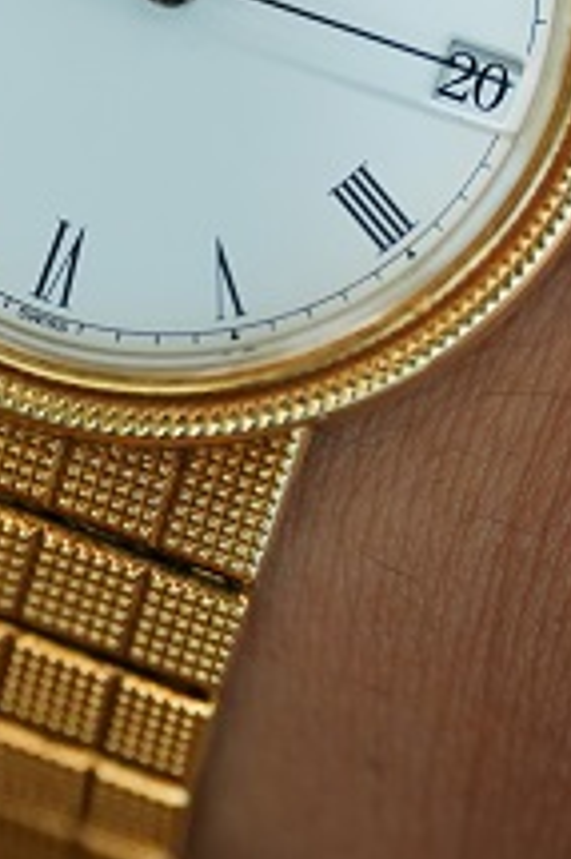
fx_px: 8173
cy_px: -42
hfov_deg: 4.0
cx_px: 172
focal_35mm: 343
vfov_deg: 6.0
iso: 1000
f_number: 2.8
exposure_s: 1/250
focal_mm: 105
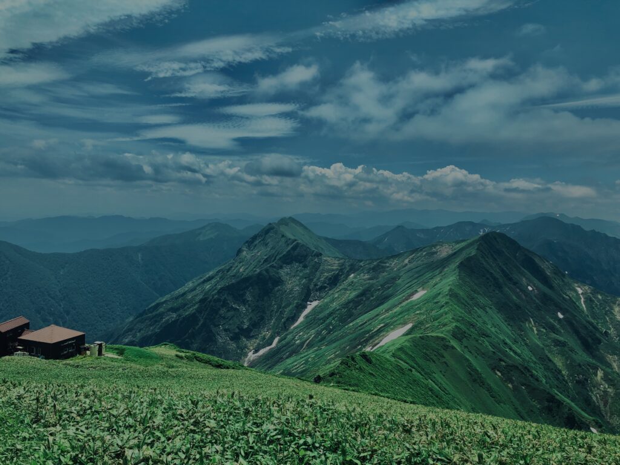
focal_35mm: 28
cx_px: 310
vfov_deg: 49.7
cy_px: 232
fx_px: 502
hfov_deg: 63.4
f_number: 1.8
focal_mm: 3.99
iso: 20
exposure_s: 1/3690
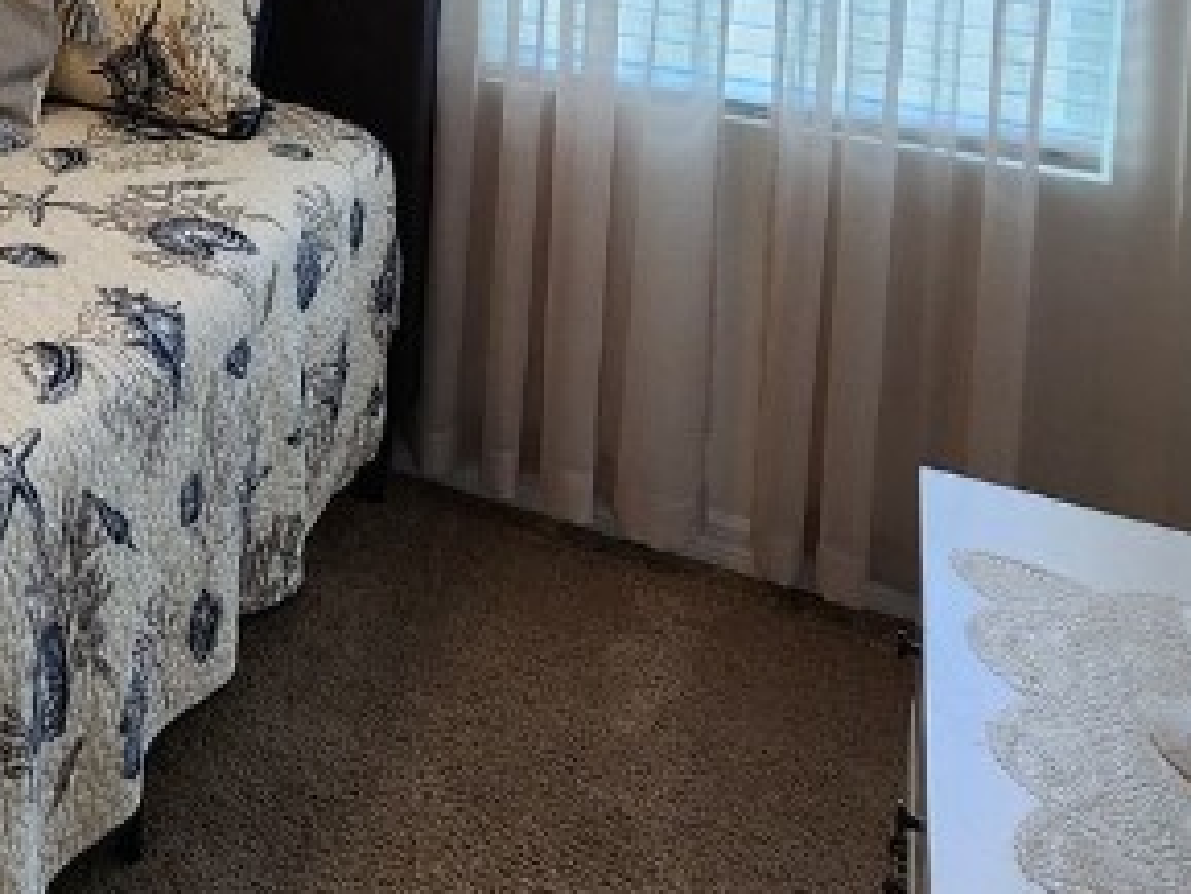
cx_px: -140
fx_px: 1583
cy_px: -309
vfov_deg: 26.2
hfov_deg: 35.0
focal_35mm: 46
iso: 160
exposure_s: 1/60
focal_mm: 2.2
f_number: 2.2
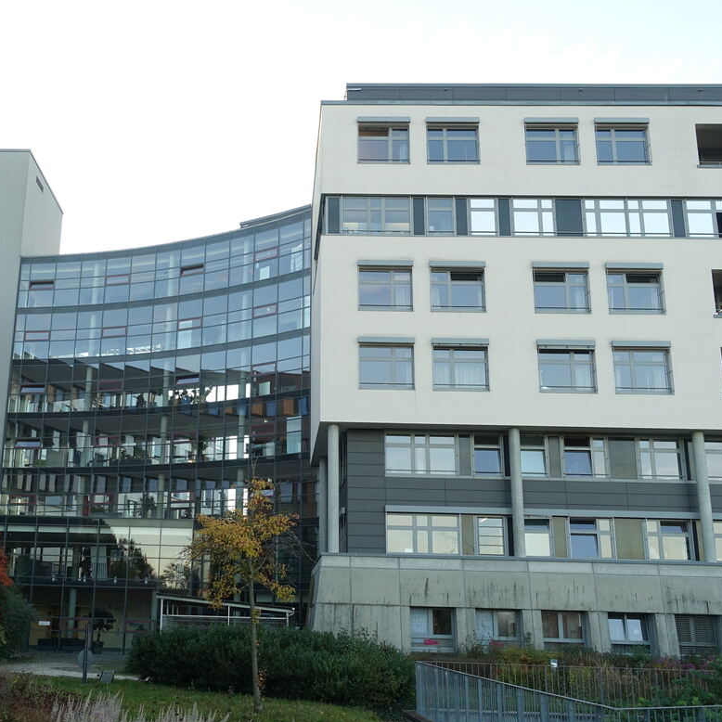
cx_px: 237
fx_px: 897
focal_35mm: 38
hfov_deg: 43.2
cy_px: 370
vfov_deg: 43.9
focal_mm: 10.81
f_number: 4
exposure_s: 1/200
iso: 400
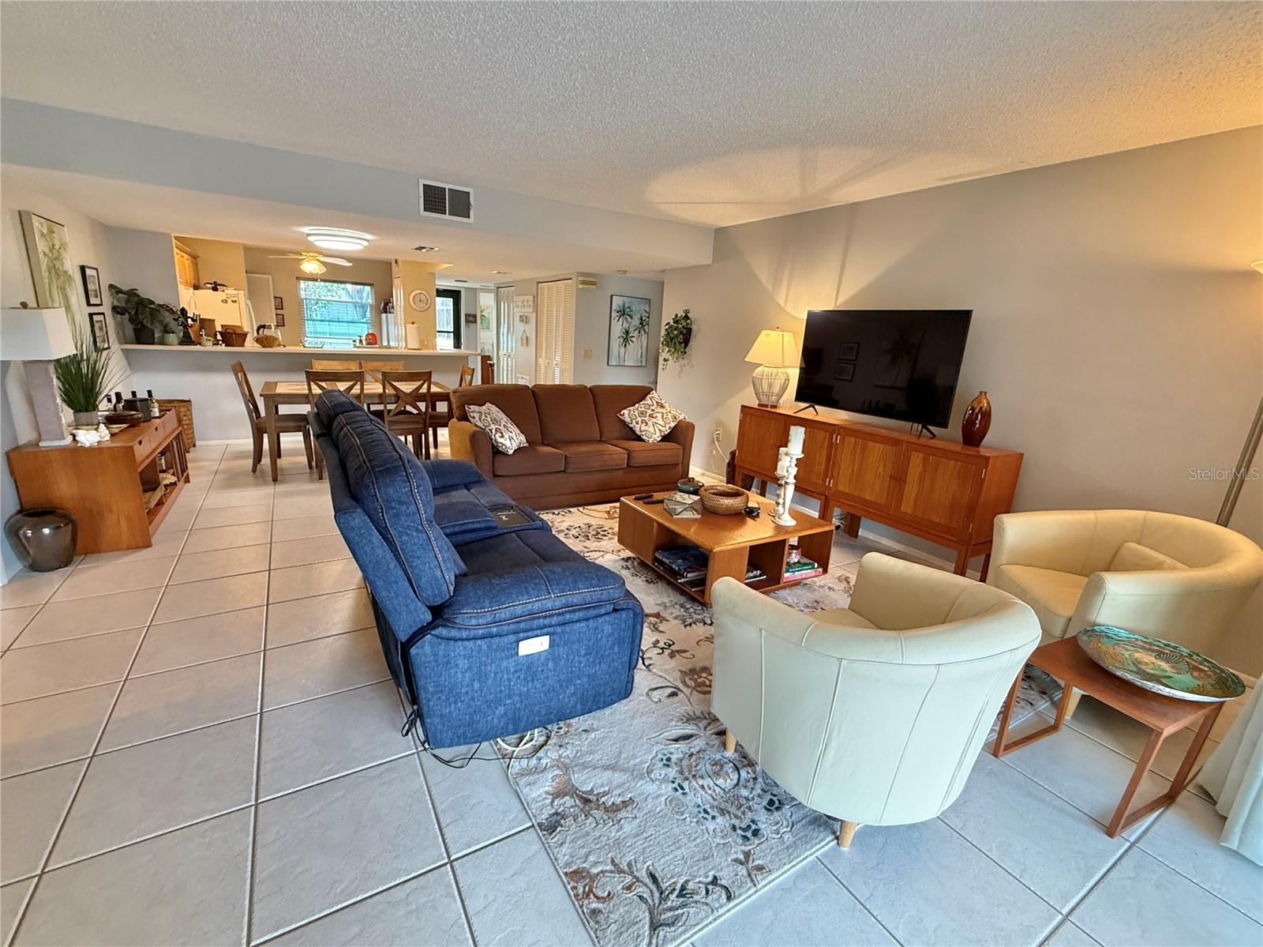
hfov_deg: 102.1
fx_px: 511
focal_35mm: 14
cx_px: 632
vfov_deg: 85.6
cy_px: 474
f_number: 2.2
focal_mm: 2.22
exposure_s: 1/60
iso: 320
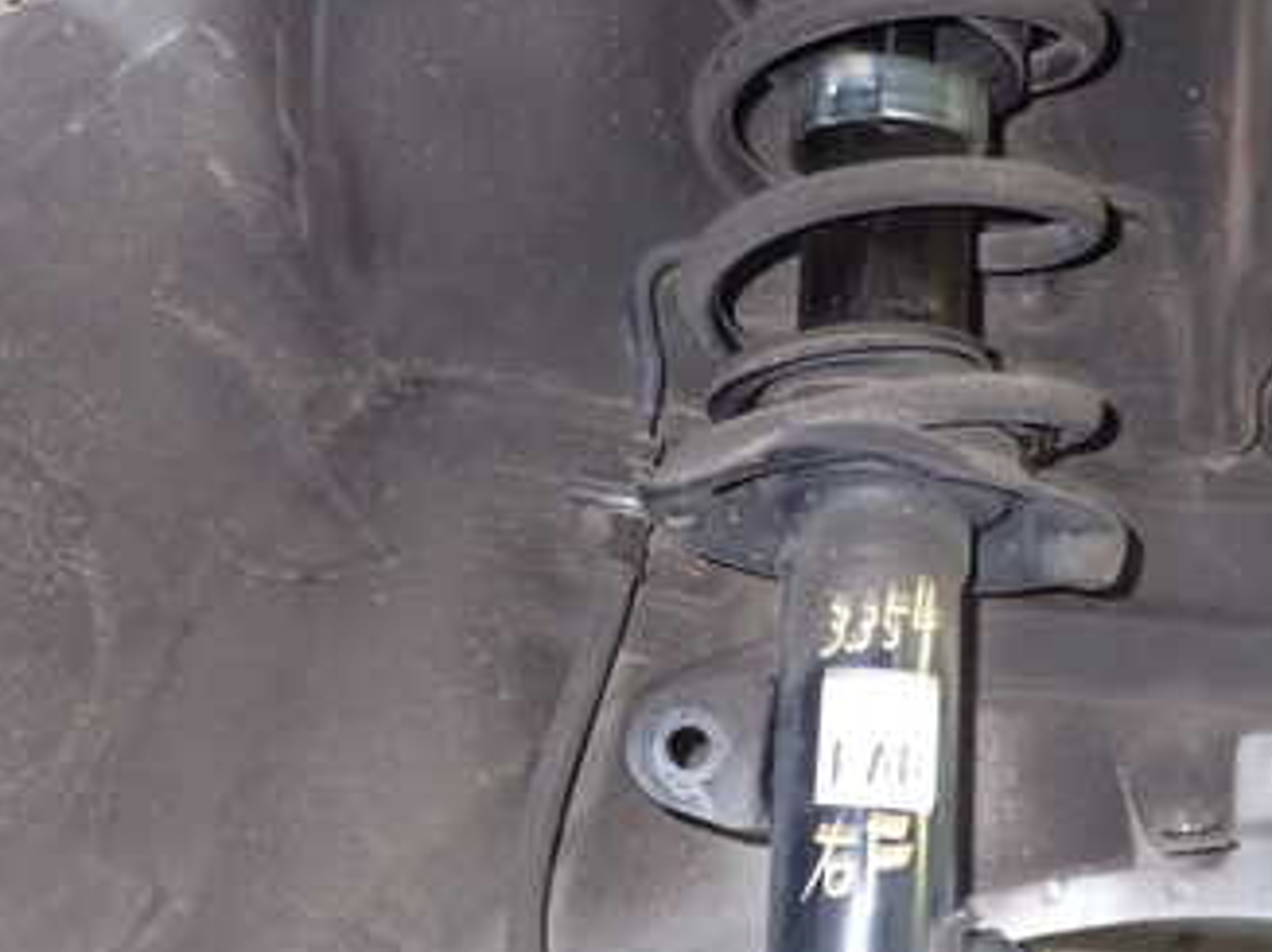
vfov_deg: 26.5
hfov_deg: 34.8
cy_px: 455
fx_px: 2020
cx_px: 790
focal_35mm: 55
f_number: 6.3
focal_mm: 5.4
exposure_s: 1/2
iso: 800
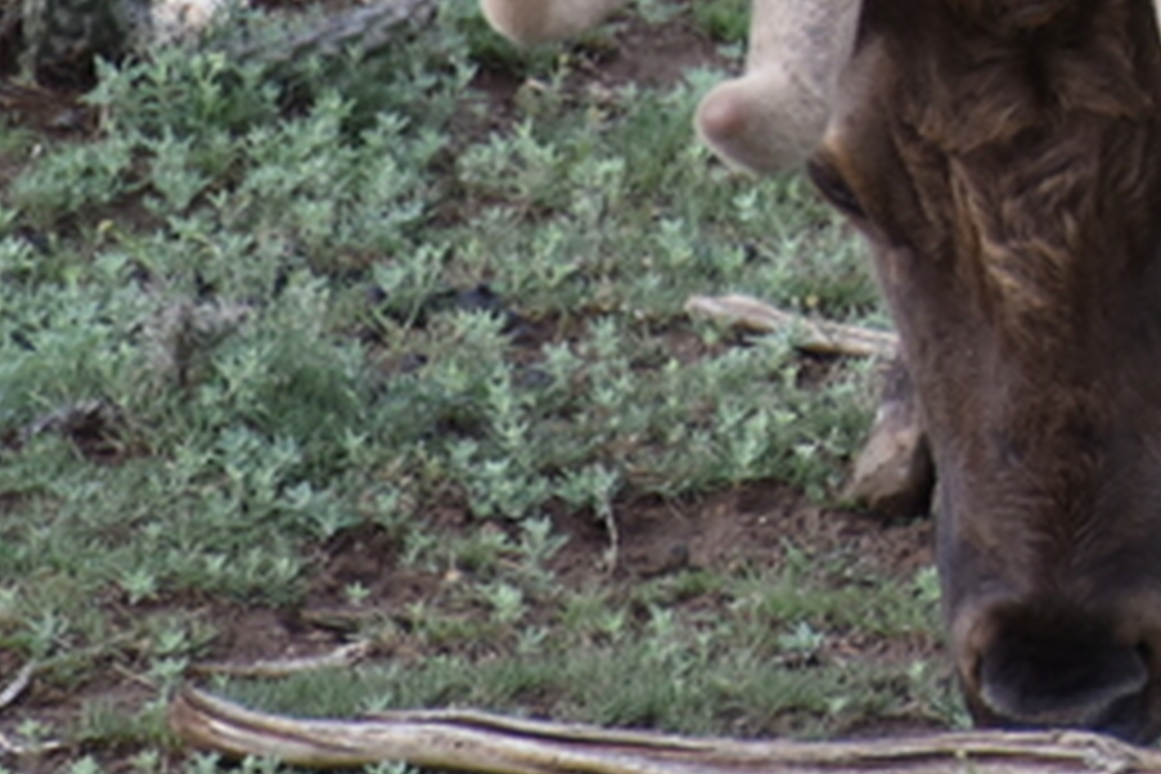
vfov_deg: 0.9
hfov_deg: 1.4
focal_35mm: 1487
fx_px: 47952
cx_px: 2084
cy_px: -896
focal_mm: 300
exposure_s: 1/640
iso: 560
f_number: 5.6
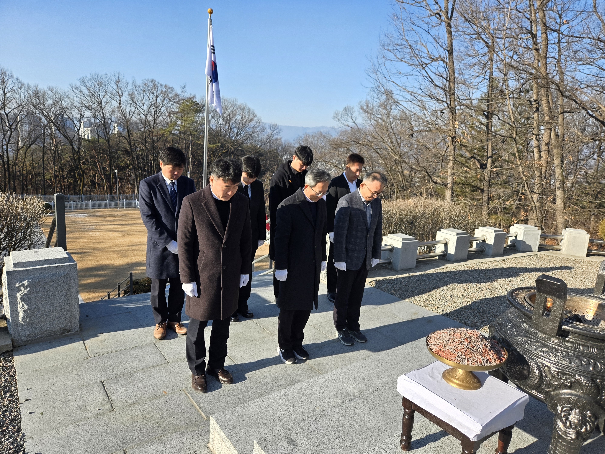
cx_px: 302
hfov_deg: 73.9
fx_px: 402
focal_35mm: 23
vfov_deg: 58.9
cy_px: 227
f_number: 1.8
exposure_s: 1/2517
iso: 80
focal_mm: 5.4
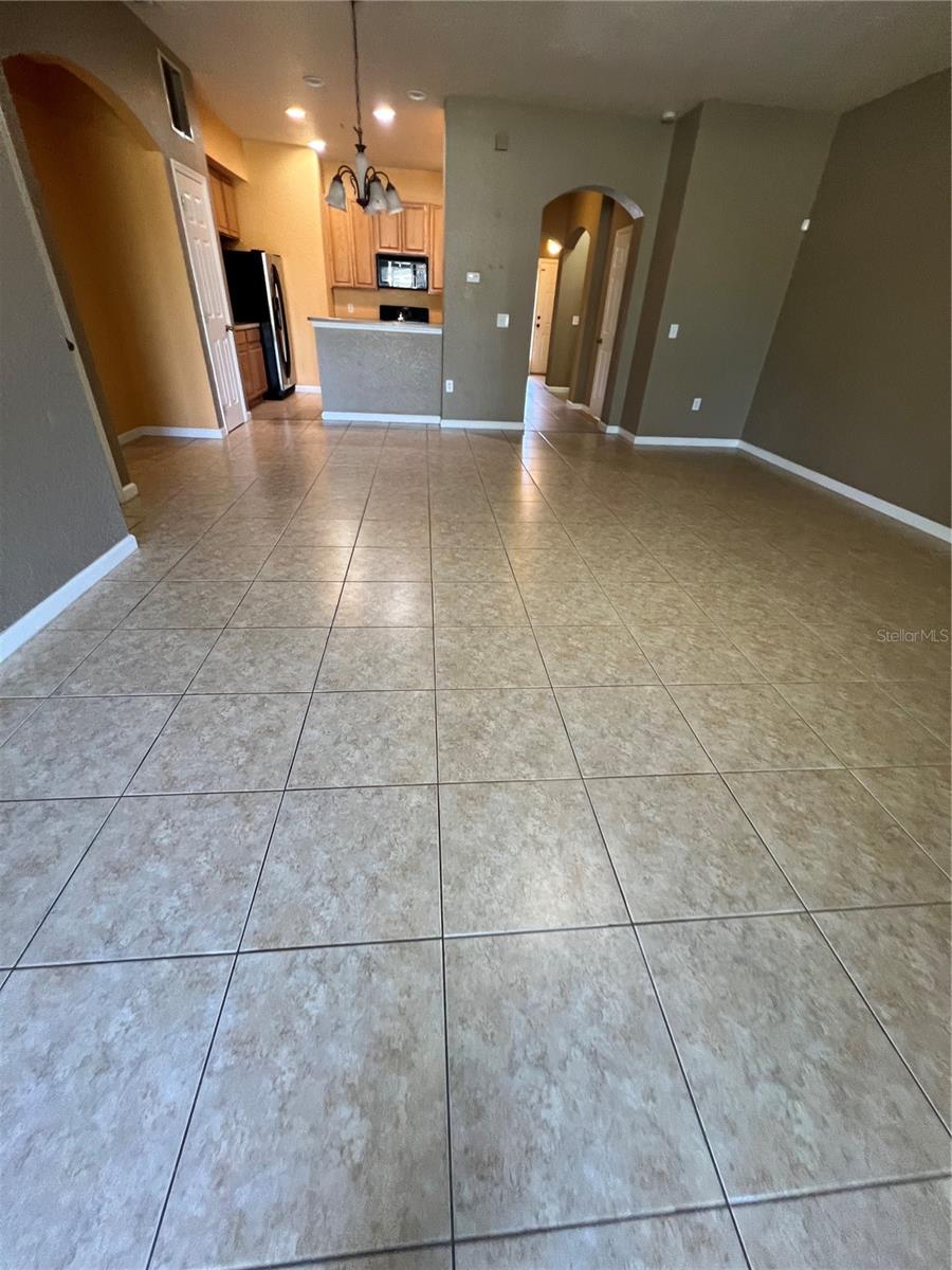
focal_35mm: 13
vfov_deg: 106.2
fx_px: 477
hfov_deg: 89.9
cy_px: 635
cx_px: 476
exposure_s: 1/60
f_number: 1.8
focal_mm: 1.57
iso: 250
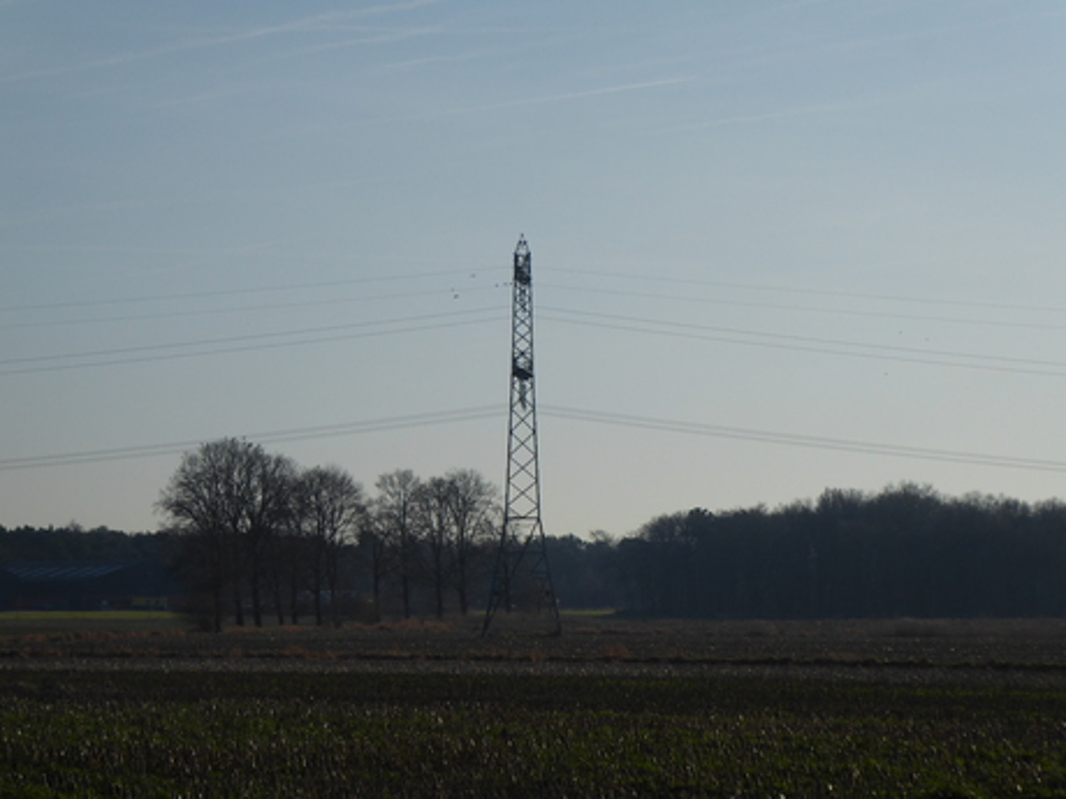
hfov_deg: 12.4
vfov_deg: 9.3
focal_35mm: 159
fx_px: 4896
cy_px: 400
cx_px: 533
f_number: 5.4
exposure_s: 1/800
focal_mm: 25.6
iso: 80
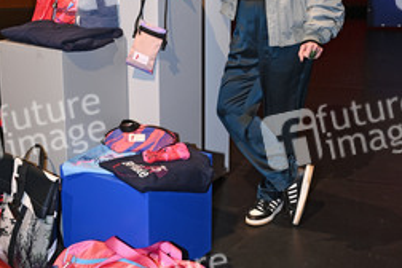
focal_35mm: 54
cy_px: 53
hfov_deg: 36.9
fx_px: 603
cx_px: 198
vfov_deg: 24.6
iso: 500
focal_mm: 34
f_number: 5
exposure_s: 1/80
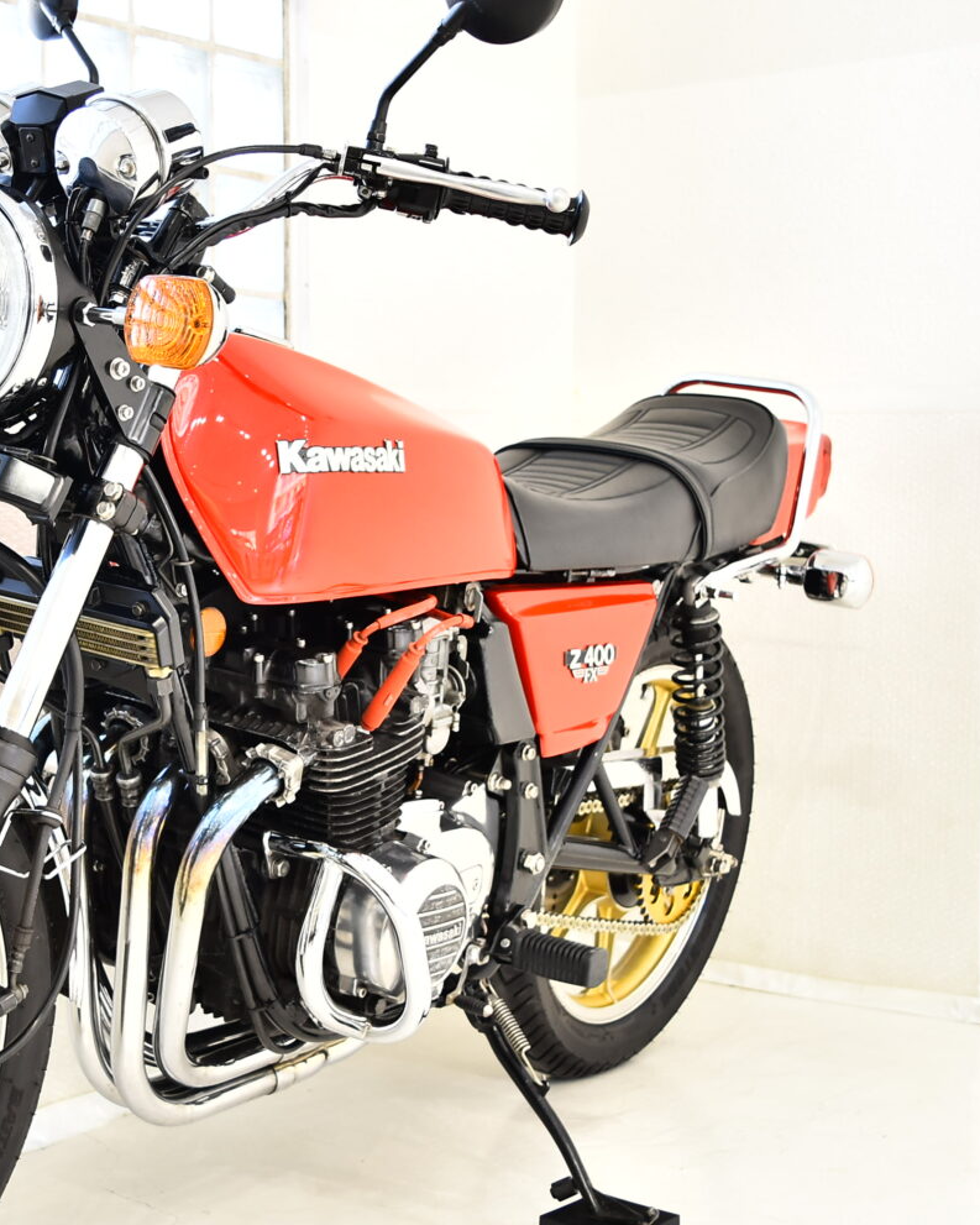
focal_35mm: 60
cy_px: 672
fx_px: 2175
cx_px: 235
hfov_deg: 25.1
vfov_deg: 31.4
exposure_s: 1/15
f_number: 3.8
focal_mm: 22
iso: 160
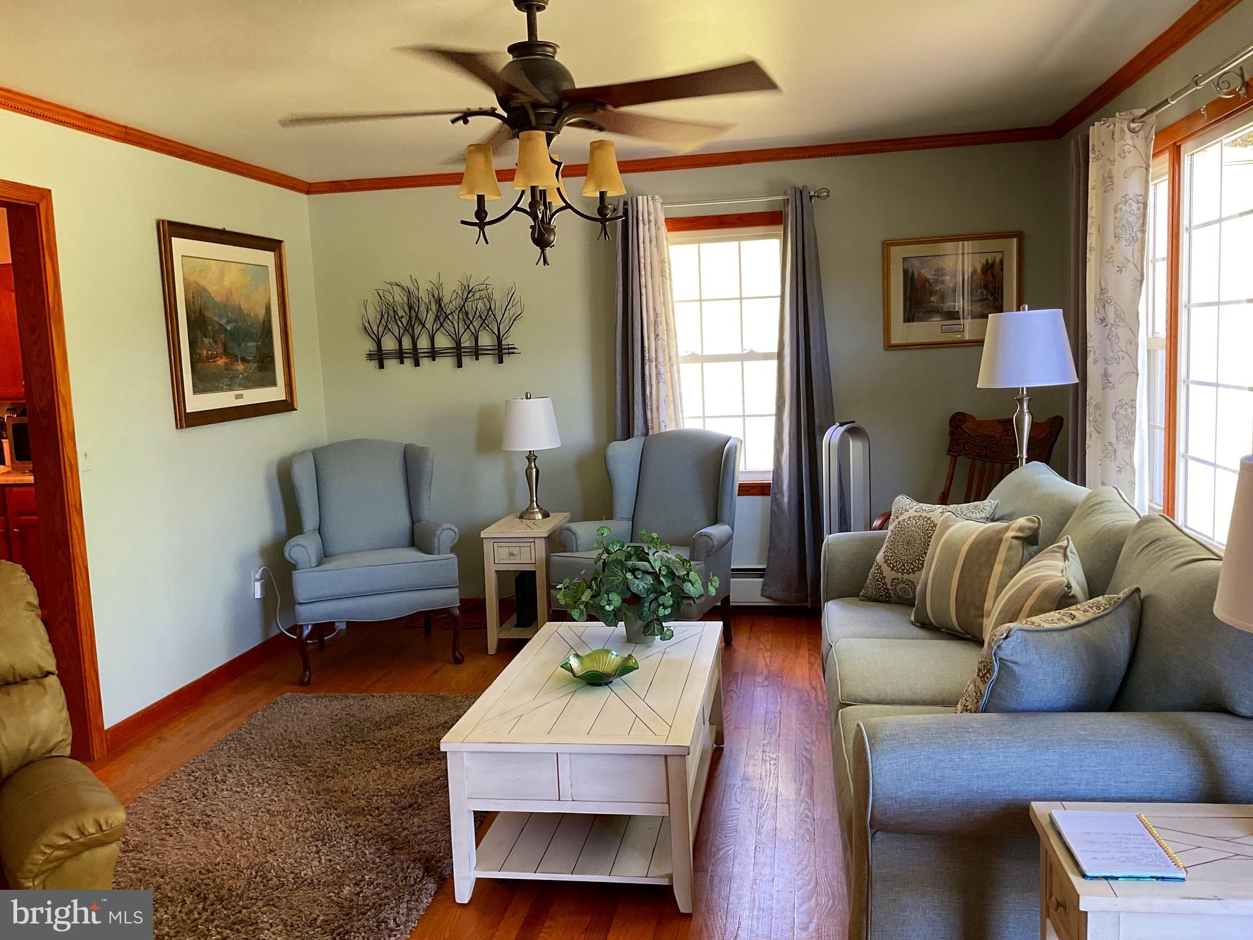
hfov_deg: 61.7
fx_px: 1050
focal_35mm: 29
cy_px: 470
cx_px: 626
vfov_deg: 48.2
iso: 64
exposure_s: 1/60
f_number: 1.8
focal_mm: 3
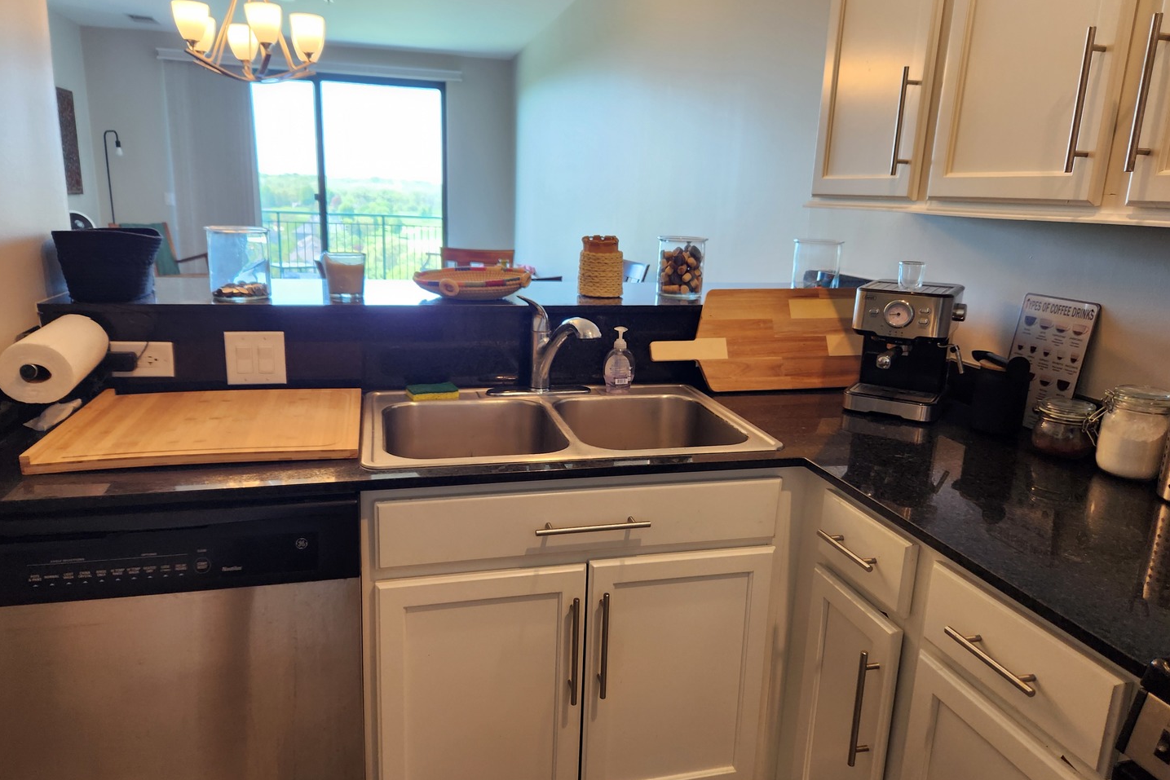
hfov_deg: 73.7
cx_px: 585
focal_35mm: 24
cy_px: 393
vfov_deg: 53.1
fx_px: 780
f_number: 1.8
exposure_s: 1/120
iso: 200
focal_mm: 5.4
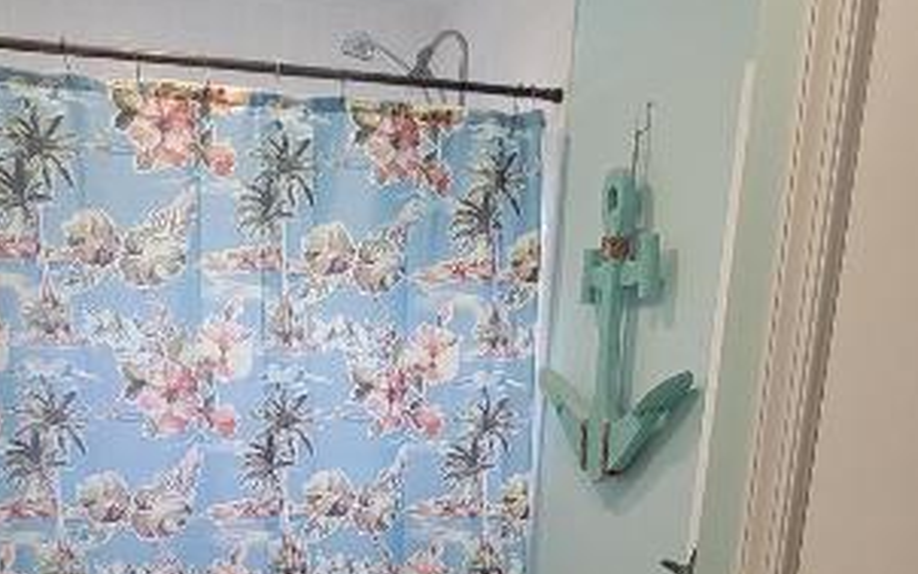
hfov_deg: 54.5
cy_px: 565
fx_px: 876
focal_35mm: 35
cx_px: 331
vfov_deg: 33.4
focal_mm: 2.2
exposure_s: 1/60
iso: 125
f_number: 2.2
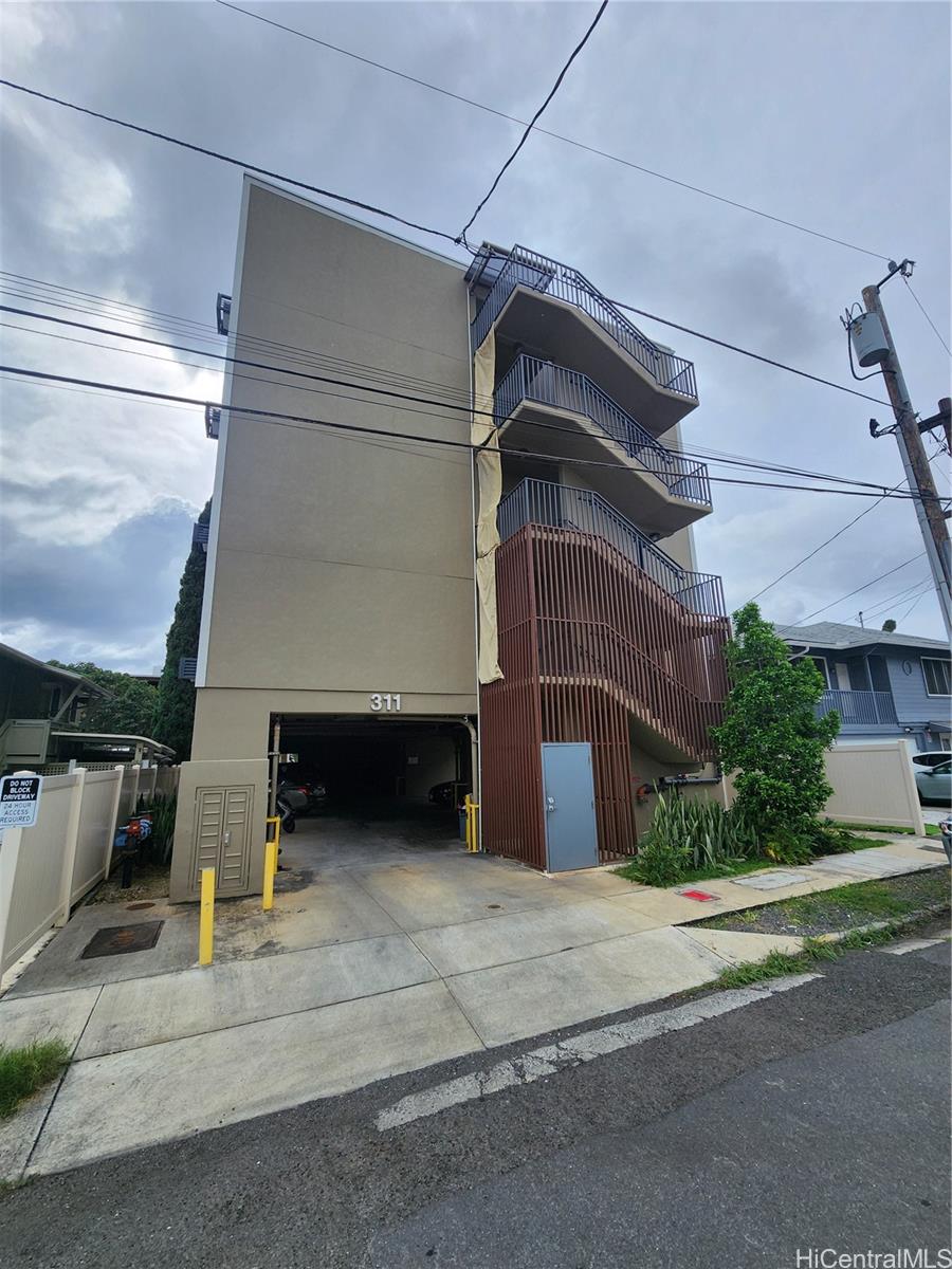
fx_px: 477
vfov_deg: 106.2
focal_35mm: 13
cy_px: 634
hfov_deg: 89.9
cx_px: 476
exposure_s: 1/2308
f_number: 2.2
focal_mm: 2.2
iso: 50
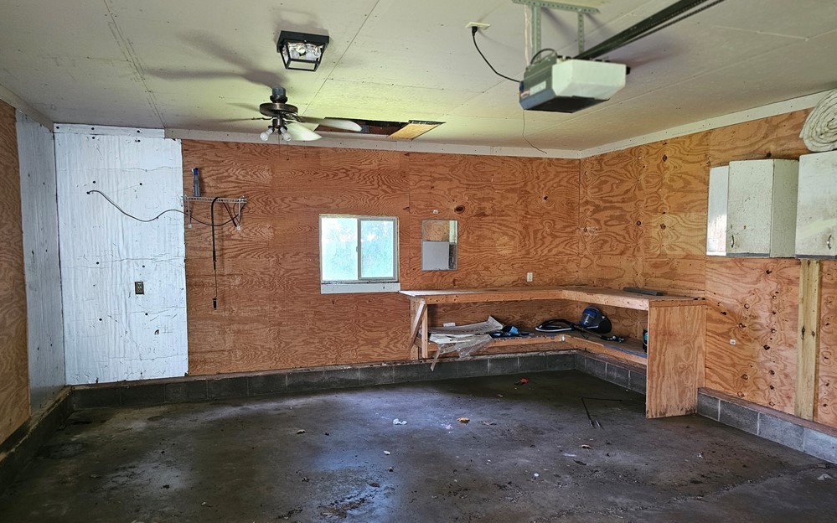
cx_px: 415
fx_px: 570
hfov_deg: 72.6
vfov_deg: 49.2
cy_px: 282
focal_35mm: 25
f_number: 1.7
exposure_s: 1/60
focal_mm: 6.3
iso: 800
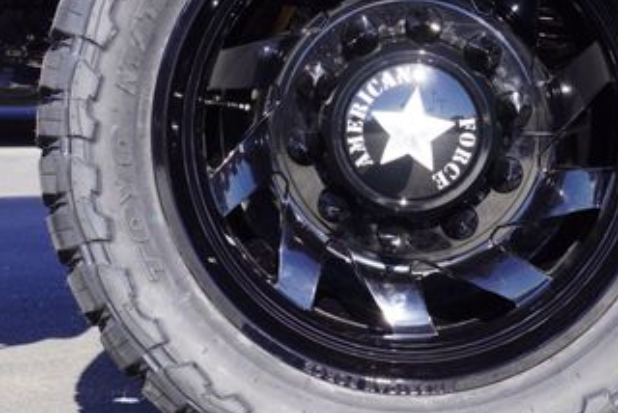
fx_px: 2010
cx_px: 427
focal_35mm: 117
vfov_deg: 11.7
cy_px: 122
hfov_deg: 17.4
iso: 100
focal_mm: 39
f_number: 8
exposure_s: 1/100
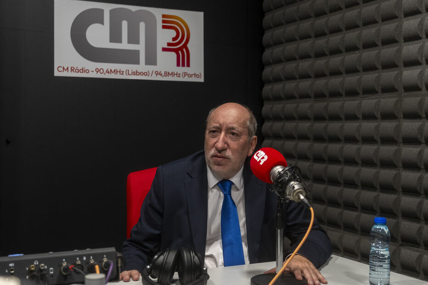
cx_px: 214
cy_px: 142
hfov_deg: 44.5
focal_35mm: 44
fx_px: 523
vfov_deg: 30.5
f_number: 2.8
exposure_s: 1/100
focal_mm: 29.2
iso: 1250
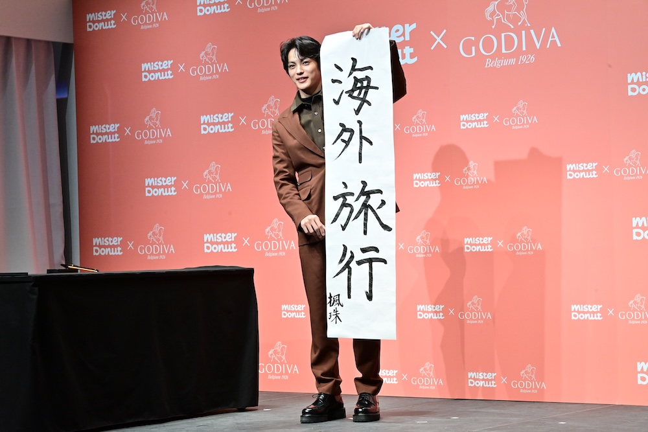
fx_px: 1620
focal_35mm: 90
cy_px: 216
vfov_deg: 15.2
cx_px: 324
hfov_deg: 22.6
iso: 6400
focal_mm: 90
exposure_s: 1/200
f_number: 11
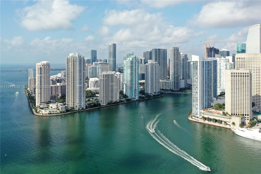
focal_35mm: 28
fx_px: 203
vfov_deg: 46.4
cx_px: 130
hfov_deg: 65.5
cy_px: 87
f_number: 4
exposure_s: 1/1000
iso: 100
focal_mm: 10.3
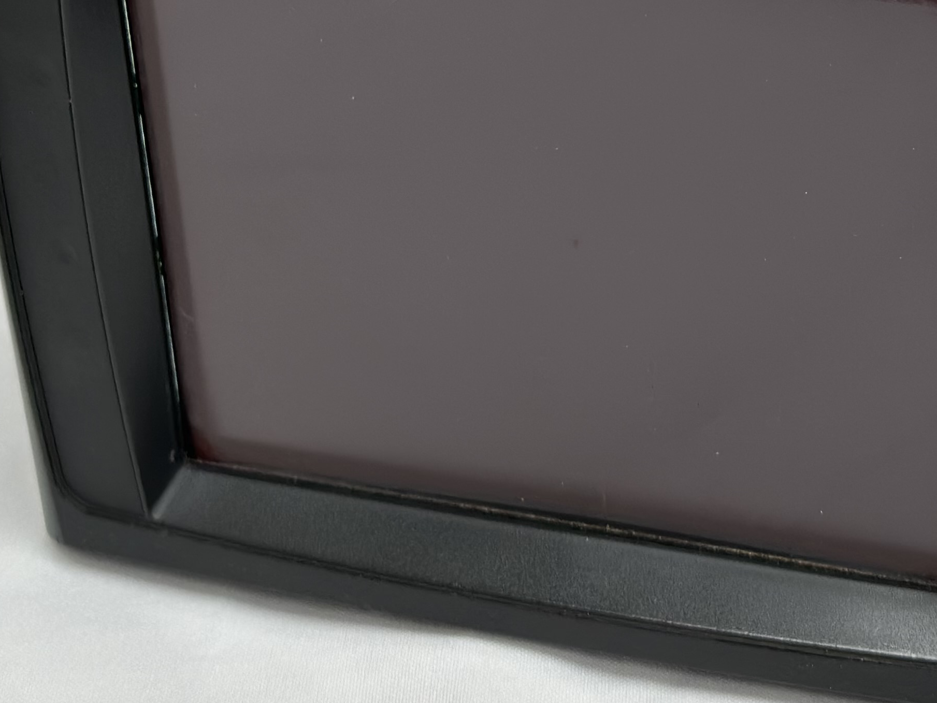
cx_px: 782
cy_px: 169
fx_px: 2897
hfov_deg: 18.2
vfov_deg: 13.8
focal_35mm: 107
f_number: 1.78
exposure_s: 1/181
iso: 80
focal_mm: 6.86
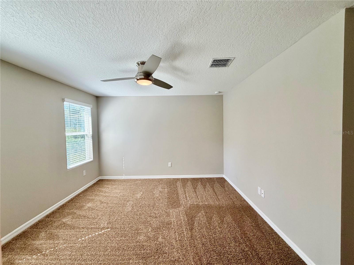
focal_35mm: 14
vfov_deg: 85.7
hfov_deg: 102.1
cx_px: 177
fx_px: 143
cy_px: 132
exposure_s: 1/120
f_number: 2.2
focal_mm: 2.22
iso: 100
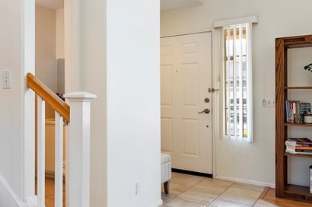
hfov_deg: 46.0
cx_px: 2
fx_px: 303
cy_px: 99
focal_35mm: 35
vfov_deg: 37.7
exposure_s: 1/13
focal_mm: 14
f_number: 10
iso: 500
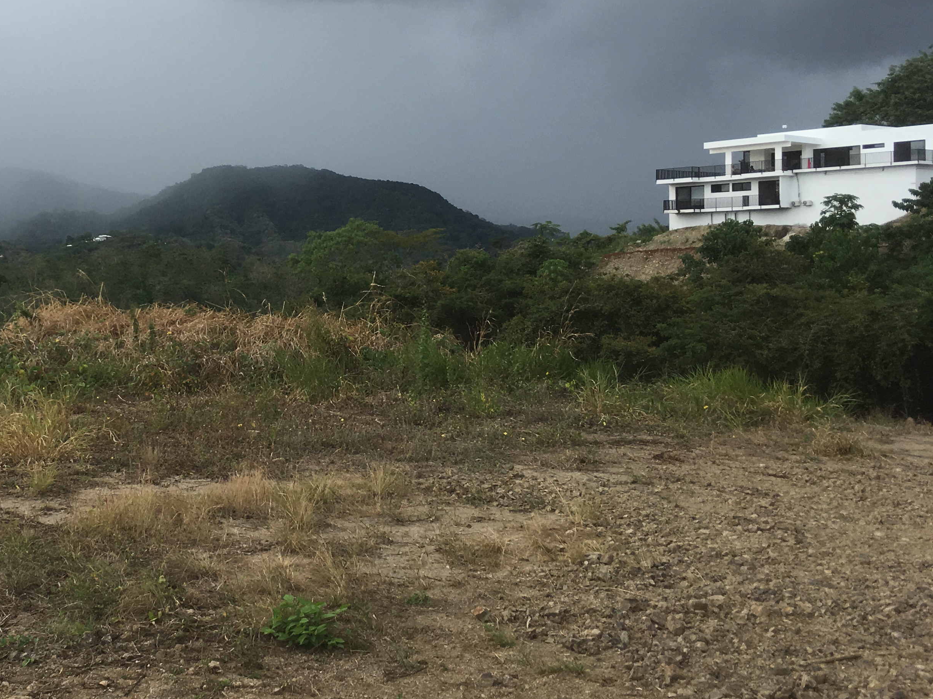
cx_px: 164
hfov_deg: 37.9
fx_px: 1294
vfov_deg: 30.1
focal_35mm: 48
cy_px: 261
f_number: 2.2
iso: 25
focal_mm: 4.15
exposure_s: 1/818
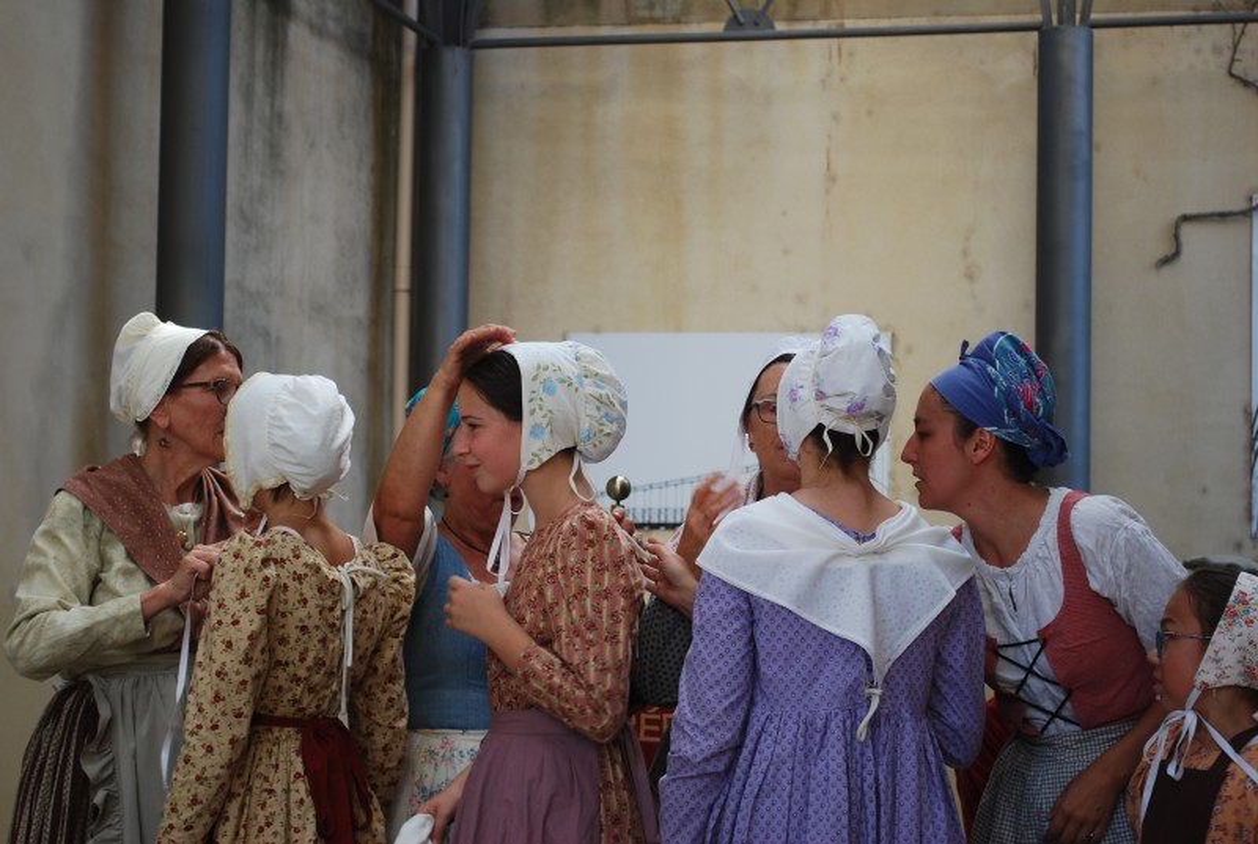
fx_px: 2521
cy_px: 422
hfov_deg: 28.0
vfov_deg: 19.0
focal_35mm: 72
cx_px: 629
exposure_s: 1/80
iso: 200
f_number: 5.6
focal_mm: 48
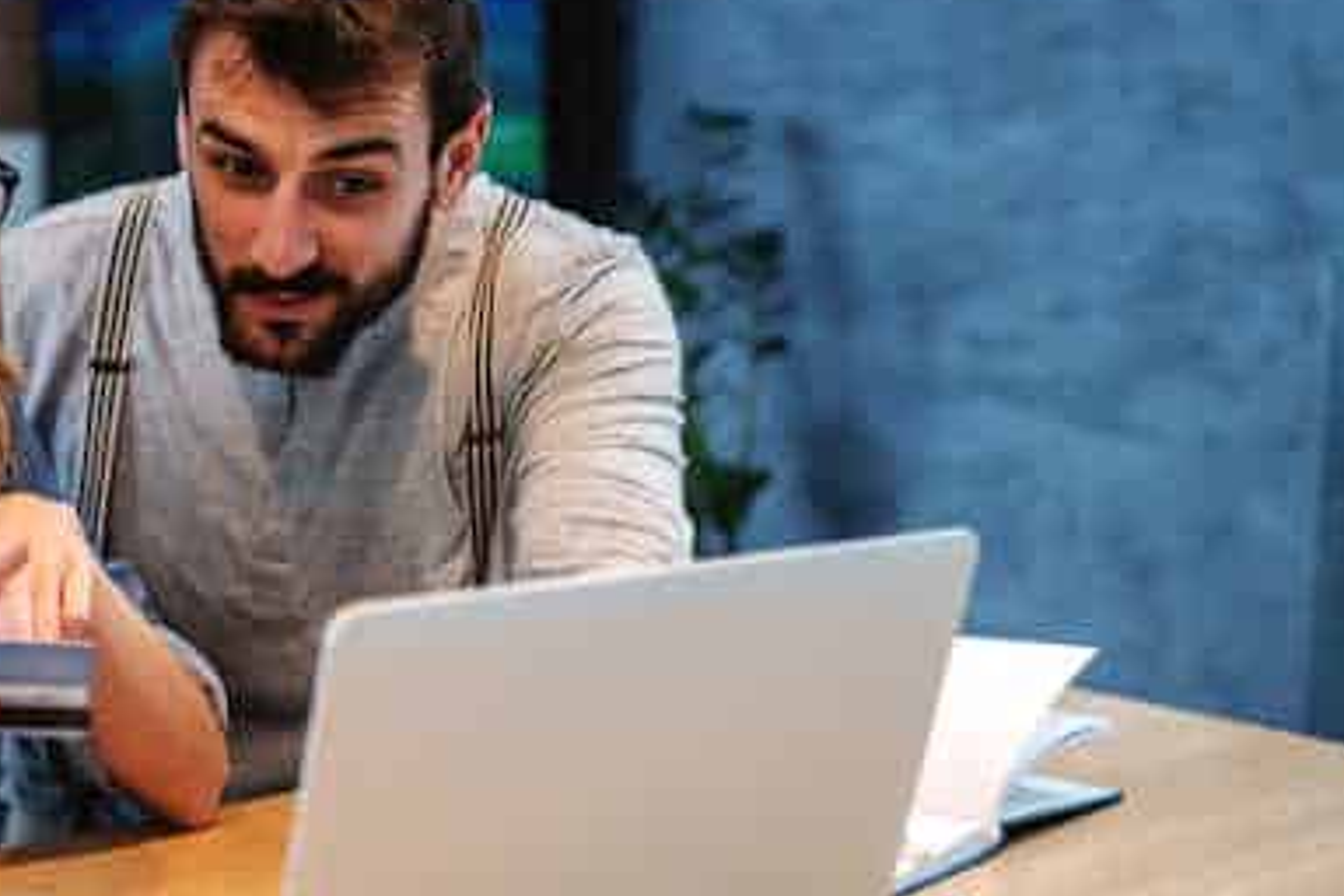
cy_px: 452
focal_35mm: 70
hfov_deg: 27.7
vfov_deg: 19.5
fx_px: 2613
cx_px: 112
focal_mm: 35
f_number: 2
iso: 200
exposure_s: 1/200
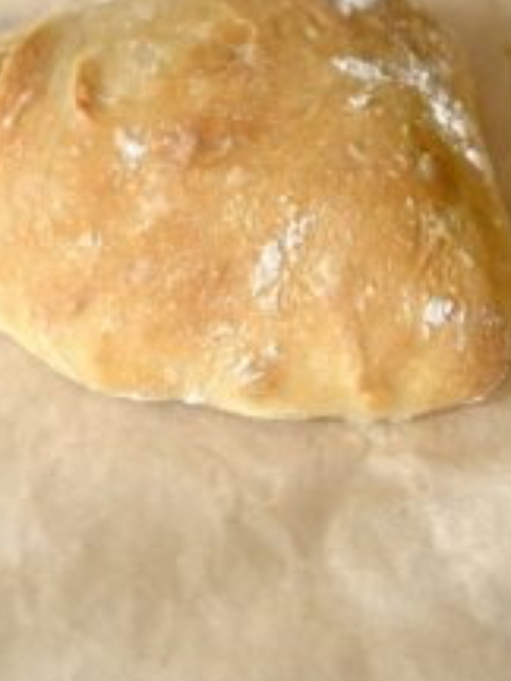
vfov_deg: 17.3
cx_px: 440
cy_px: -25
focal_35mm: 111
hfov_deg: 13.2
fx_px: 2185
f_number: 1.78
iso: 80
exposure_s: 1/894
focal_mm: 6.86
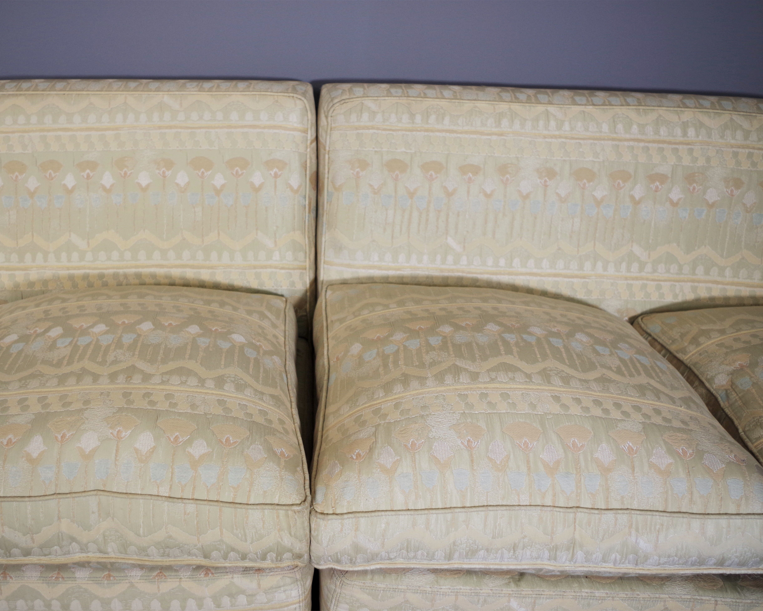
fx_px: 790
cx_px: 307
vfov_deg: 42.2
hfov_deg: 51.2
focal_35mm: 35
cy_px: 305
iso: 200
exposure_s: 1/60
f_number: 4
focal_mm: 21.25
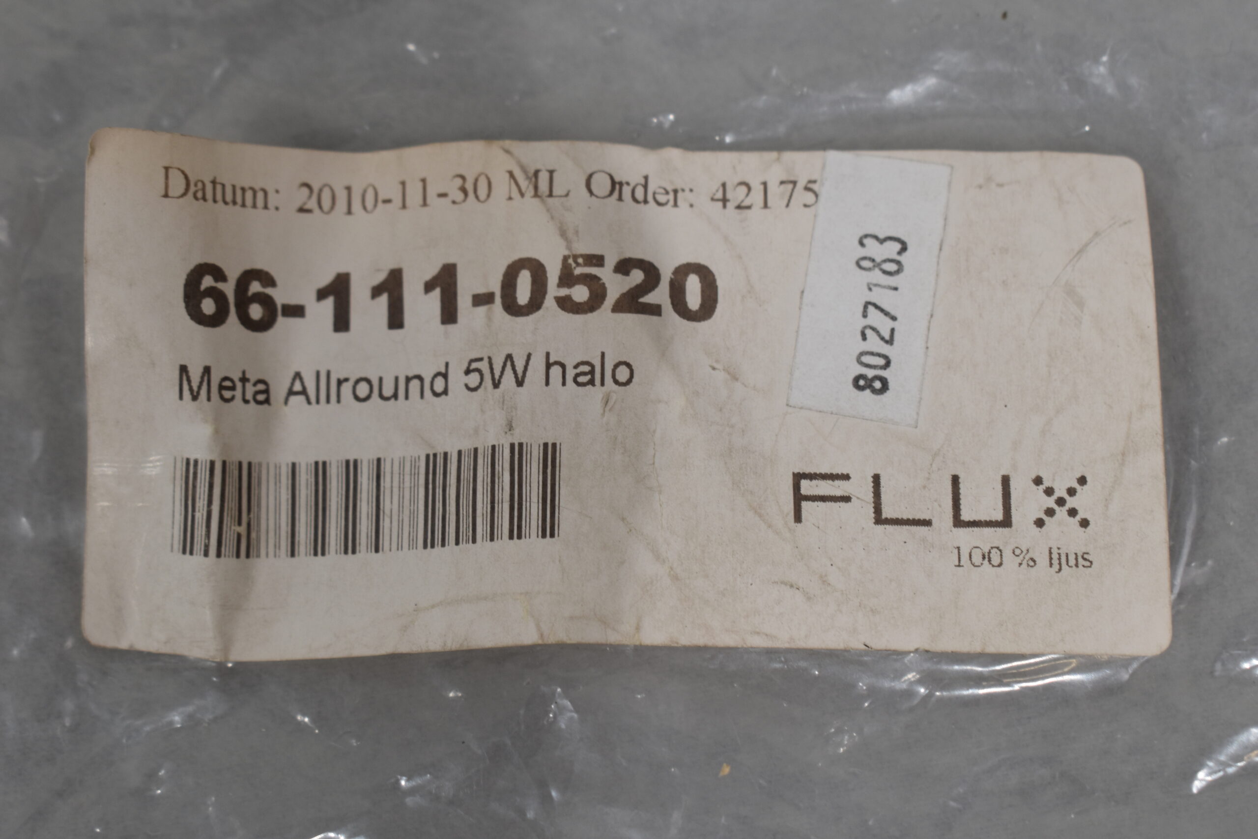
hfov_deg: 29.9
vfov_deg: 20.2
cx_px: 629
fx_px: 2359
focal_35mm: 68
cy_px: 420
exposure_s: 1/60
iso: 280
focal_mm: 45
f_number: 8
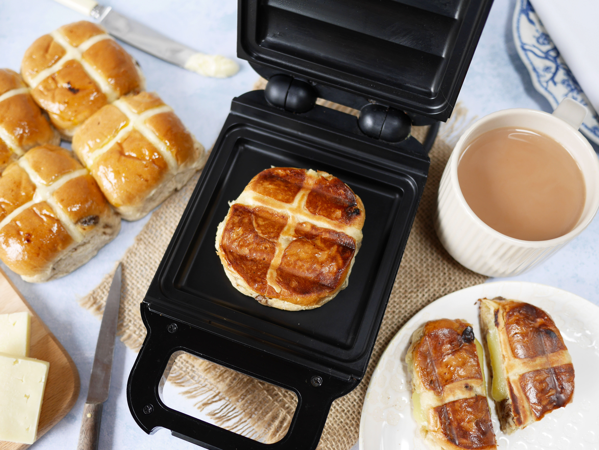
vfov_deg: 36.0
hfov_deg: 46.8
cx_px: 300
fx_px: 692
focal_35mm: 40
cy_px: 225
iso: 200
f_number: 2
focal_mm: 20
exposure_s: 1/125
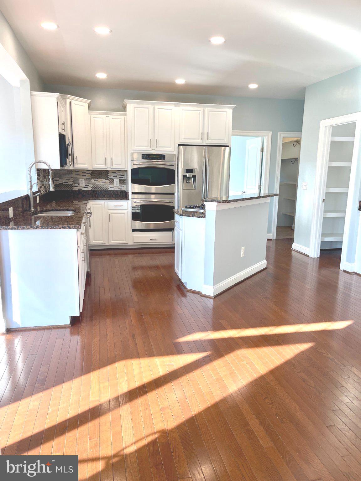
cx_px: 180
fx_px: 348
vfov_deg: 69.4
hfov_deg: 54.9
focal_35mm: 25
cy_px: 240
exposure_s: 1/120
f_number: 1.6
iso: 40
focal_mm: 5.1
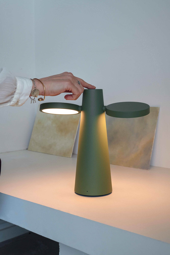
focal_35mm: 50
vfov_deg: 39.6
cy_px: 128
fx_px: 354
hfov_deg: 27.0
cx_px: 85
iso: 800
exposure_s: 1/250
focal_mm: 50
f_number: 8
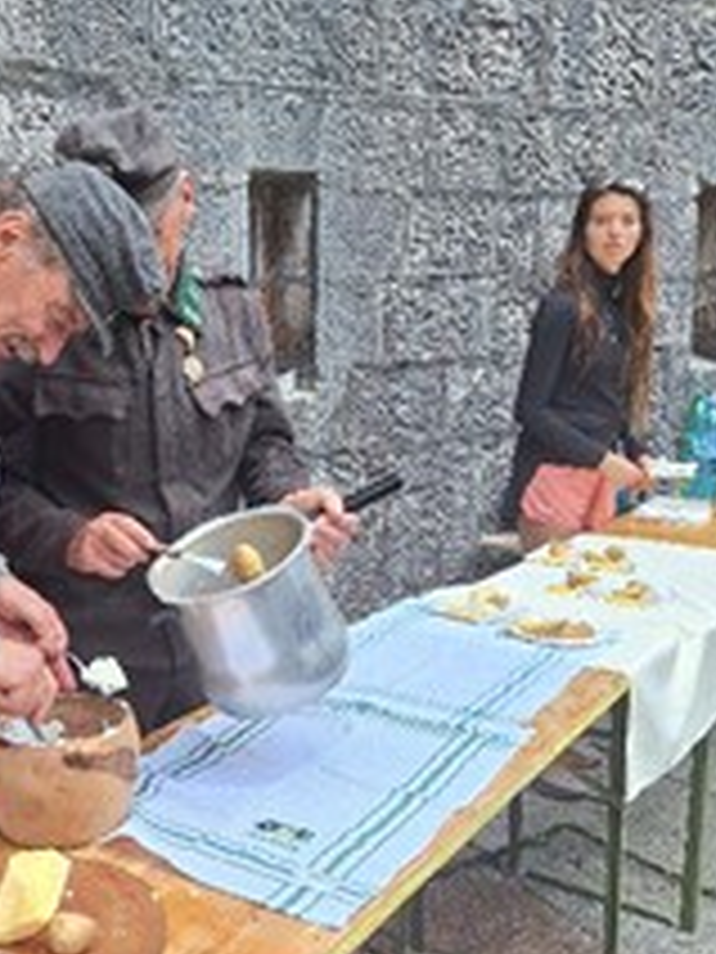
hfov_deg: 35.5
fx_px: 1076
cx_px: 135
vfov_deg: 47.9
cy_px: 486
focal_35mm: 39
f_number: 1.8
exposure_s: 1/219
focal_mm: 5.54
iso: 40
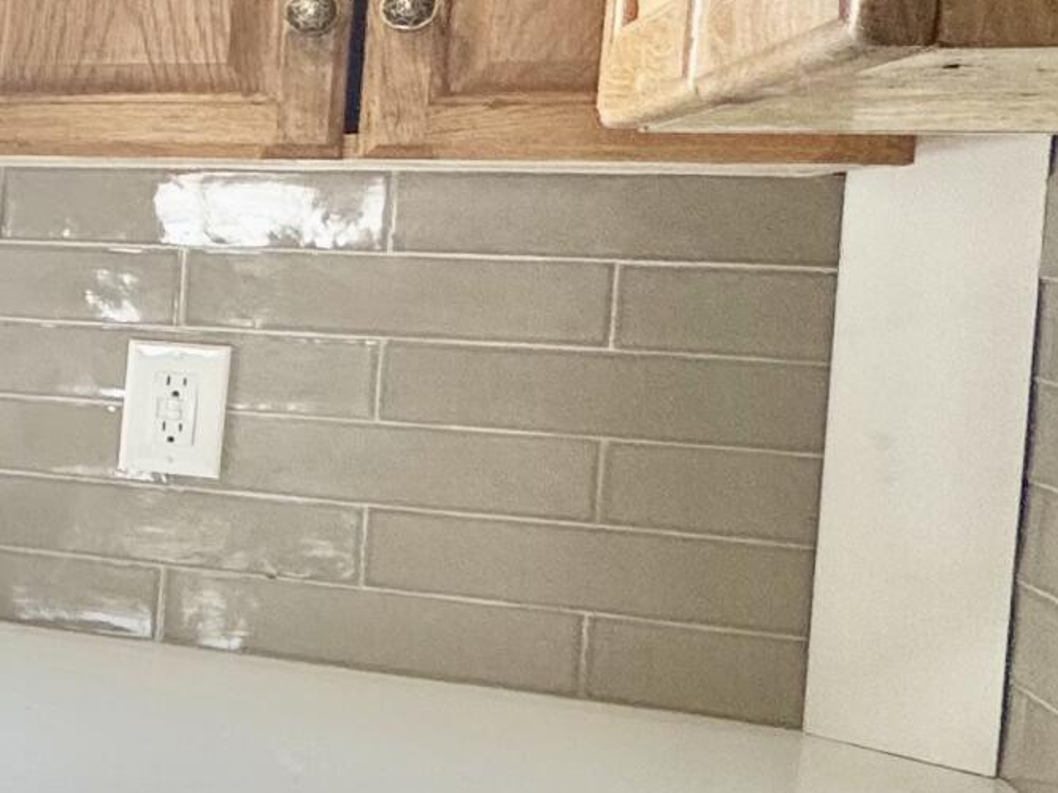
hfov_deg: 18.5
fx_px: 1925
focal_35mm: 63
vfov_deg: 23.2
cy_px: 327
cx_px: -1098
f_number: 2.2
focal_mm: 2.22
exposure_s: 1/230
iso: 40
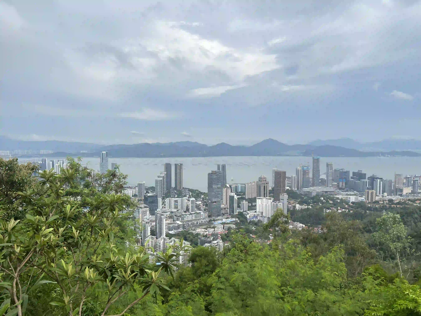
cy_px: 158
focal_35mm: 26
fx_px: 316
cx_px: 210
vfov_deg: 53.1
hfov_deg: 67.3
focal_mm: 5.7
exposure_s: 1/3704
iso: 50
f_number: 1.5
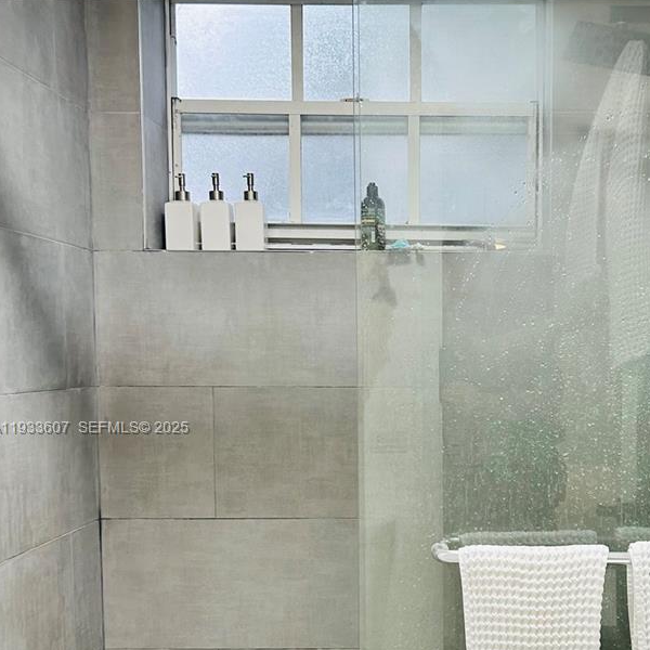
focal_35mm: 46
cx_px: 476
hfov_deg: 36.1
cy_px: 429
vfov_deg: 36.4
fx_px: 977
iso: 100
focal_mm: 5.7
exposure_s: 1/120
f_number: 1.5
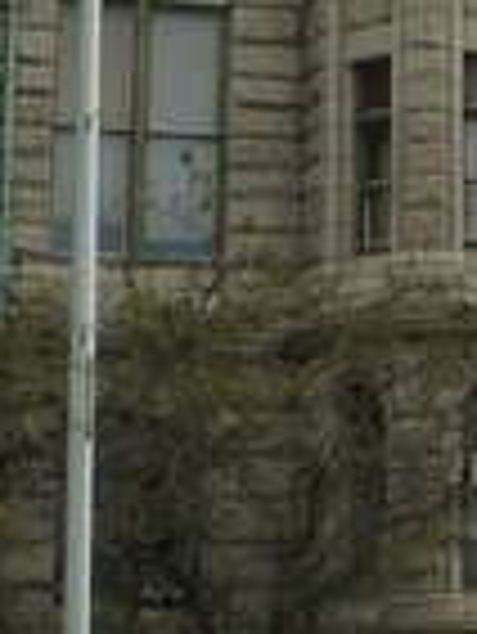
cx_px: 860
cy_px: -126
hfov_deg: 8.9
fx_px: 2917
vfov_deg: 12.1
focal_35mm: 159
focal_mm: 5
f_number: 3.3
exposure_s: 1/640
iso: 160
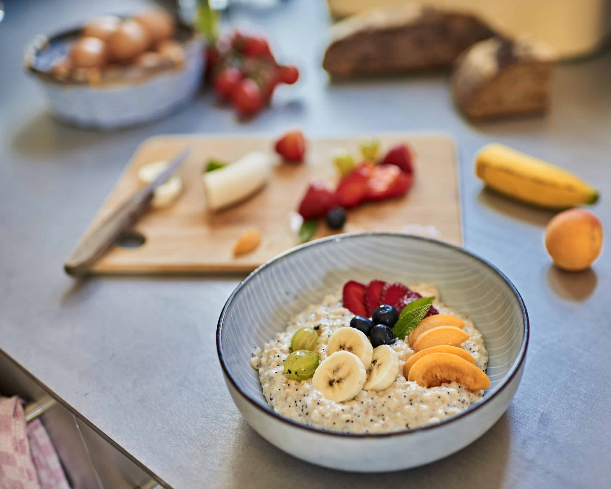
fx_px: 723
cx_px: 362
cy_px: 248
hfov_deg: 45.6
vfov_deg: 37.3
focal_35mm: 40
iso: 160
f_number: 2
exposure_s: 1/160
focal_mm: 35
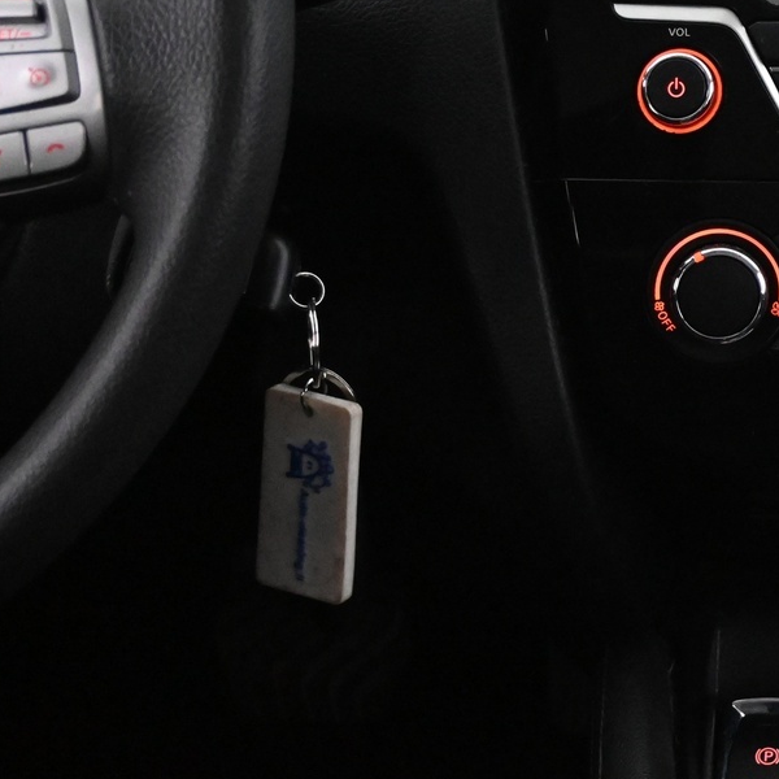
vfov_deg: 18.1
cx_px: 965
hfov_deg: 17.4
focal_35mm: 95
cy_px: 108
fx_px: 2408
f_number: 4.5
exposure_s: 1/40
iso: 6400
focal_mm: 27.5
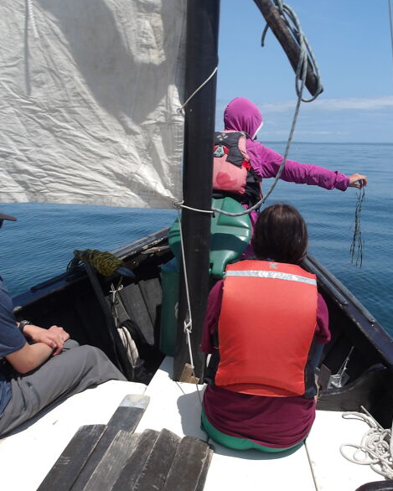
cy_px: 241
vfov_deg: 50.3
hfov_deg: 40.7
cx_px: 261
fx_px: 523
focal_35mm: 36
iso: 100
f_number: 10.4
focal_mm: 4.9
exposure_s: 1/141
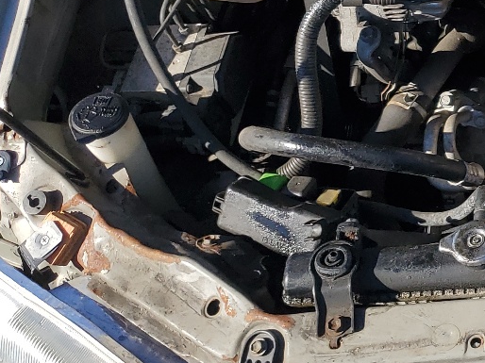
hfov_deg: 20.5
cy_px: 39
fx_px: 1134
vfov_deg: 17.9
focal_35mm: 81
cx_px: 740
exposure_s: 1/2500
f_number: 1.5
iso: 50
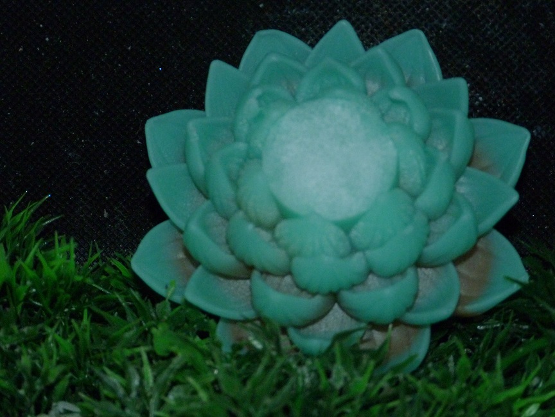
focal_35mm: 155
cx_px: 278
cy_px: 208
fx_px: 2485
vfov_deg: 9.6
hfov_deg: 12.7
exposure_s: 1/250
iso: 400
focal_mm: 27.9
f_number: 3.7
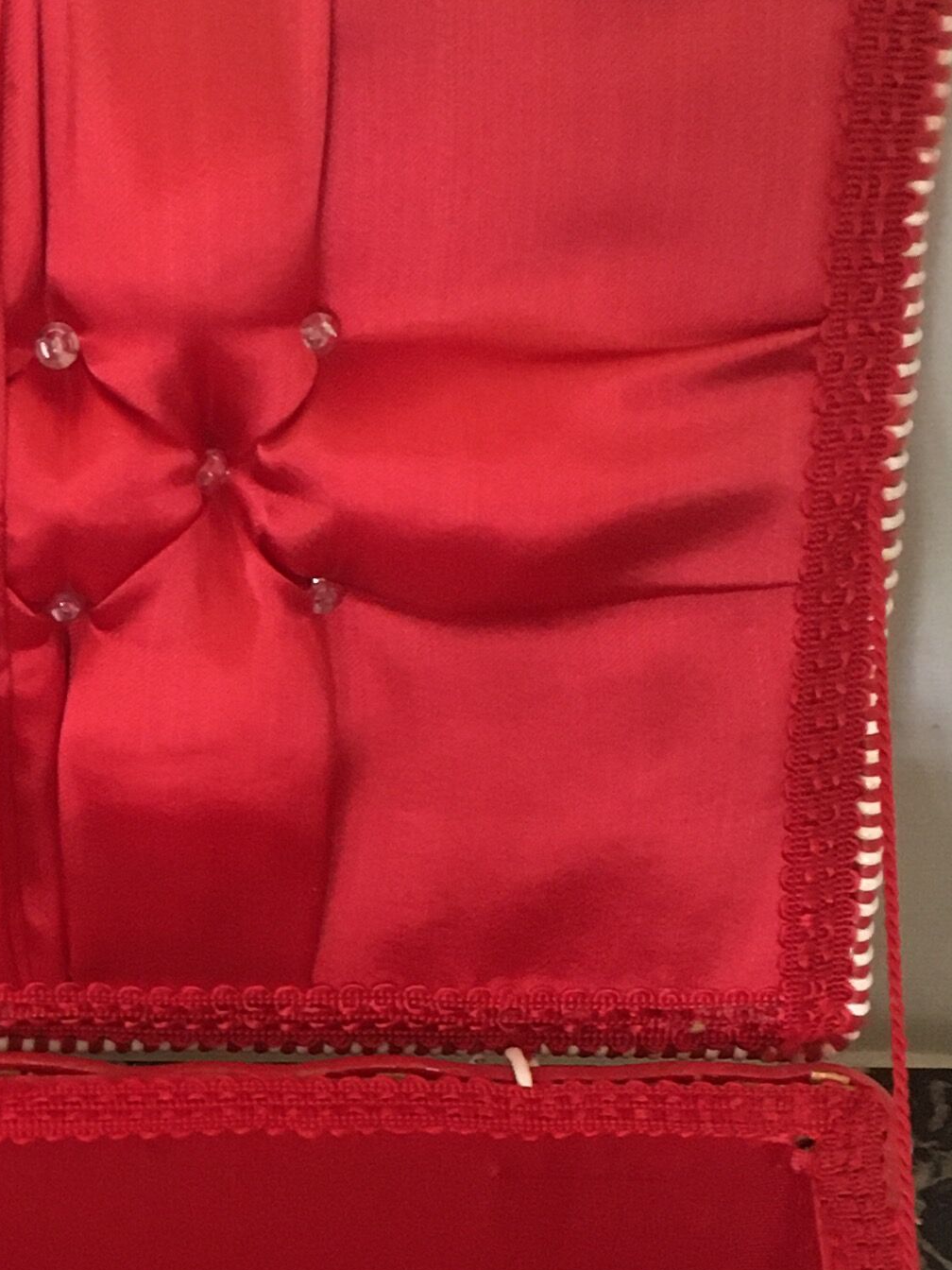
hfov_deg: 16.5
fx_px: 3190
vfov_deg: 22.2
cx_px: -76
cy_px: 1011
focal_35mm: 87
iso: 200
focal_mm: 4.15
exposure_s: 1/33
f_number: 2.2
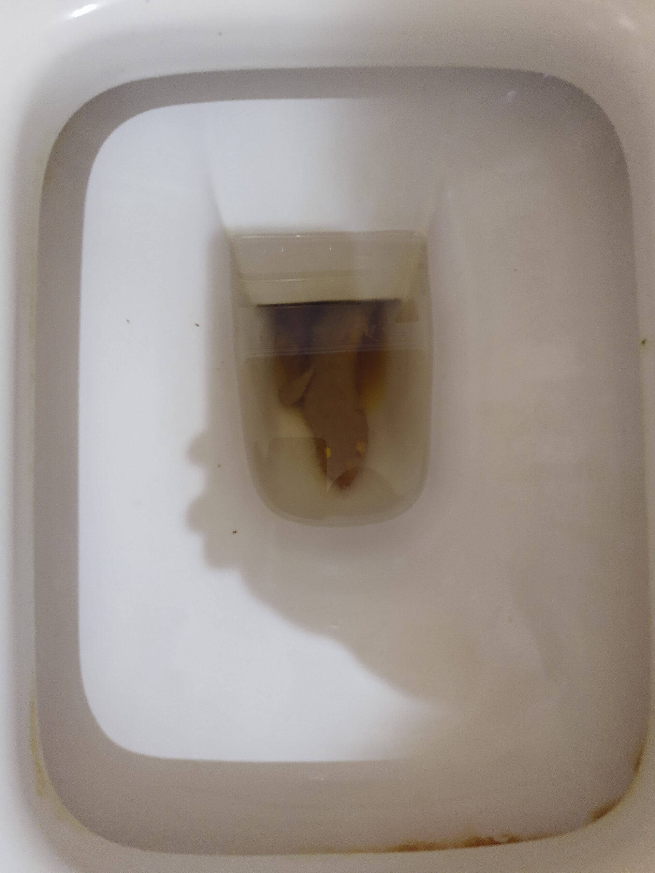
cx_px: 328
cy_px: 436
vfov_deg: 67.3
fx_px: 656
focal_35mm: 26
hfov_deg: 53.1
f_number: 1.7
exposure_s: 1/20
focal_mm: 4.75
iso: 247
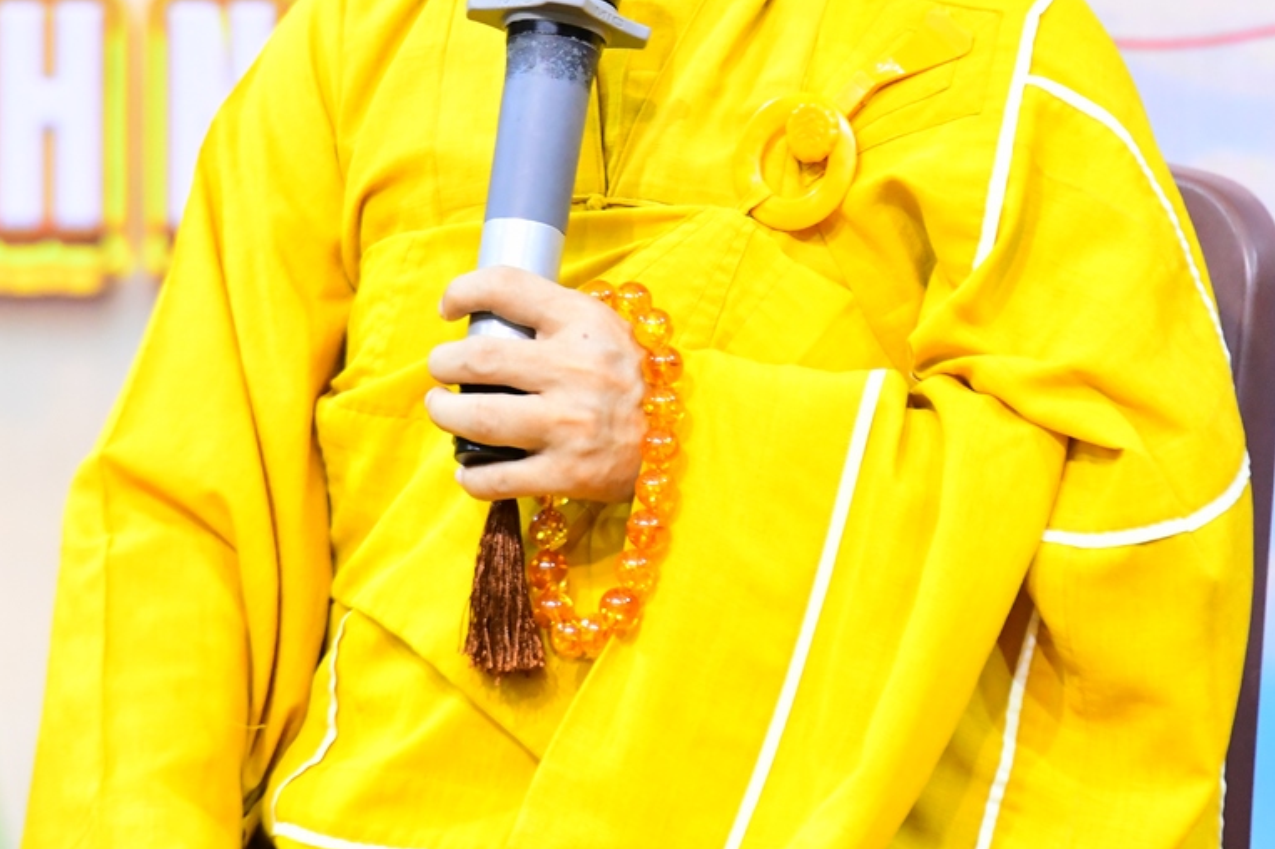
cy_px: 0
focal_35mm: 393
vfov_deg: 3.5
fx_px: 13912
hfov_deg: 5.2
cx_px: 695
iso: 4000
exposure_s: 1/160
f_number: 4
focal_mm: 185
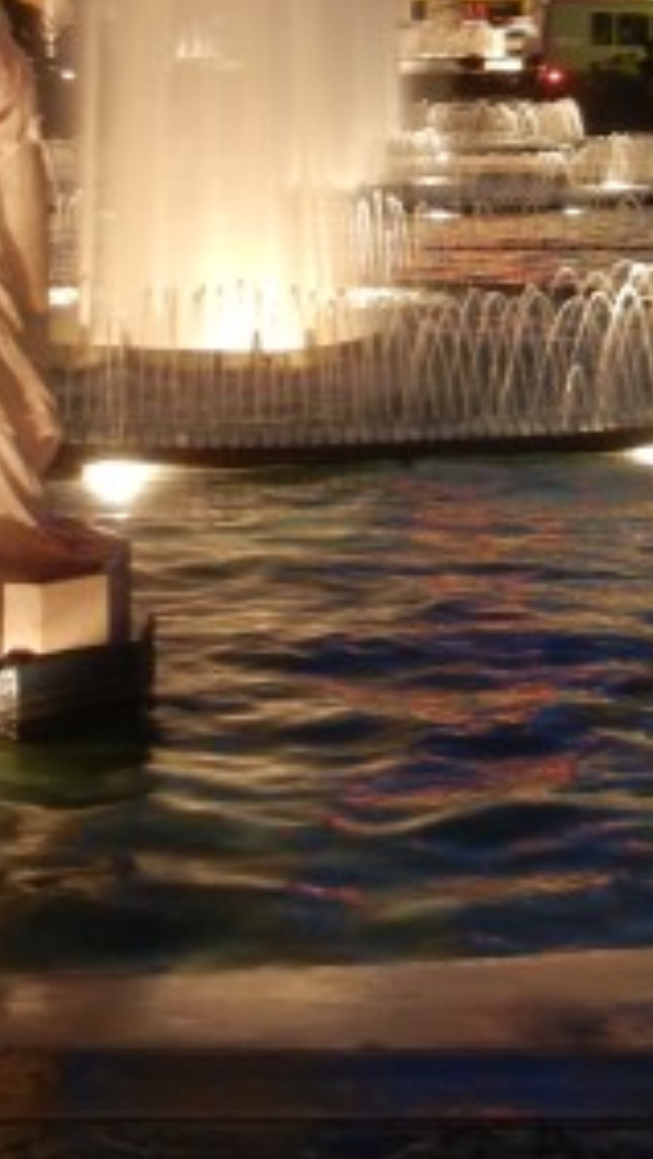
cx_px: 279
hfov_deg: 13.6
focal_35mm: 89
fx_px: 2735
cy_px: 82
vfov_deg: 23.2
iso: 200
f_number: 3.5
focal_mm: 5.4
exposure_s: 1/7.7
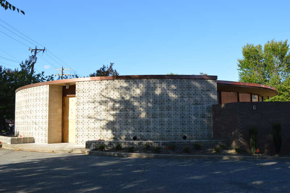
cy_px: 96
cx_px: 145
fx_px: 278
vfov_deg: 38.3
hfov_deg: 55.1
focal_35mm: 34
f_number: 7.1
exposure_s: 1/200
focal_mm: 23
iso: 100
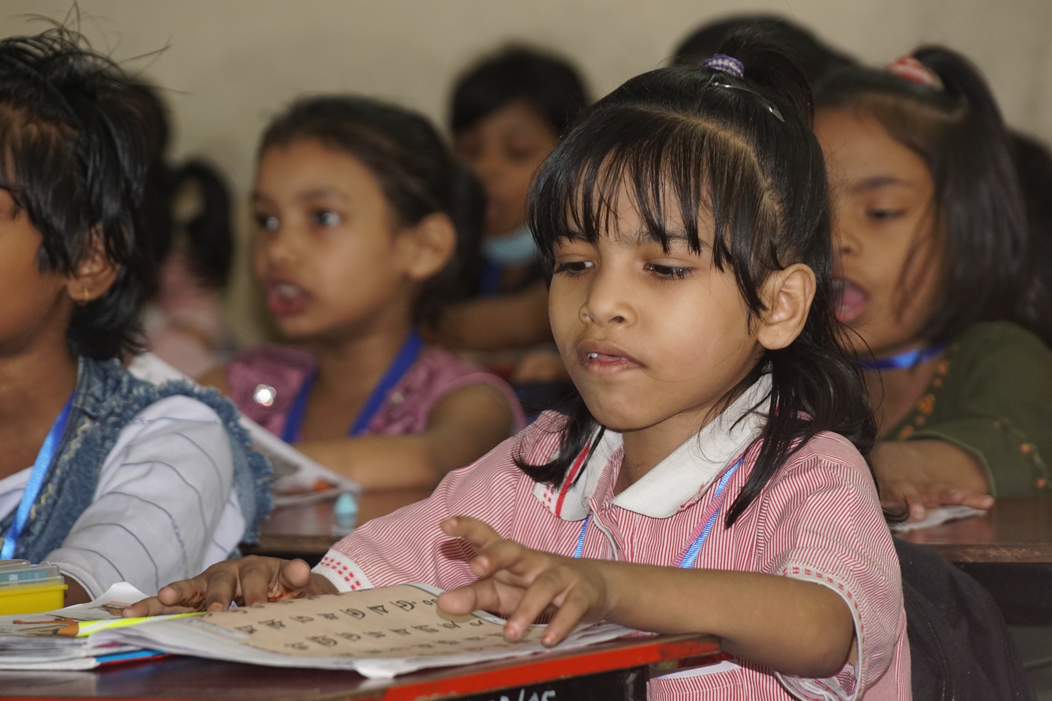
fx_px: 5917
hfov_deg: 10.2
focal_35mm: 202
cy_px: 350
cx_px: 526
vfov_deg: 6.8
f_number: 5.6
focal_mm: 135
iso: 800
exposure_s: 1/100
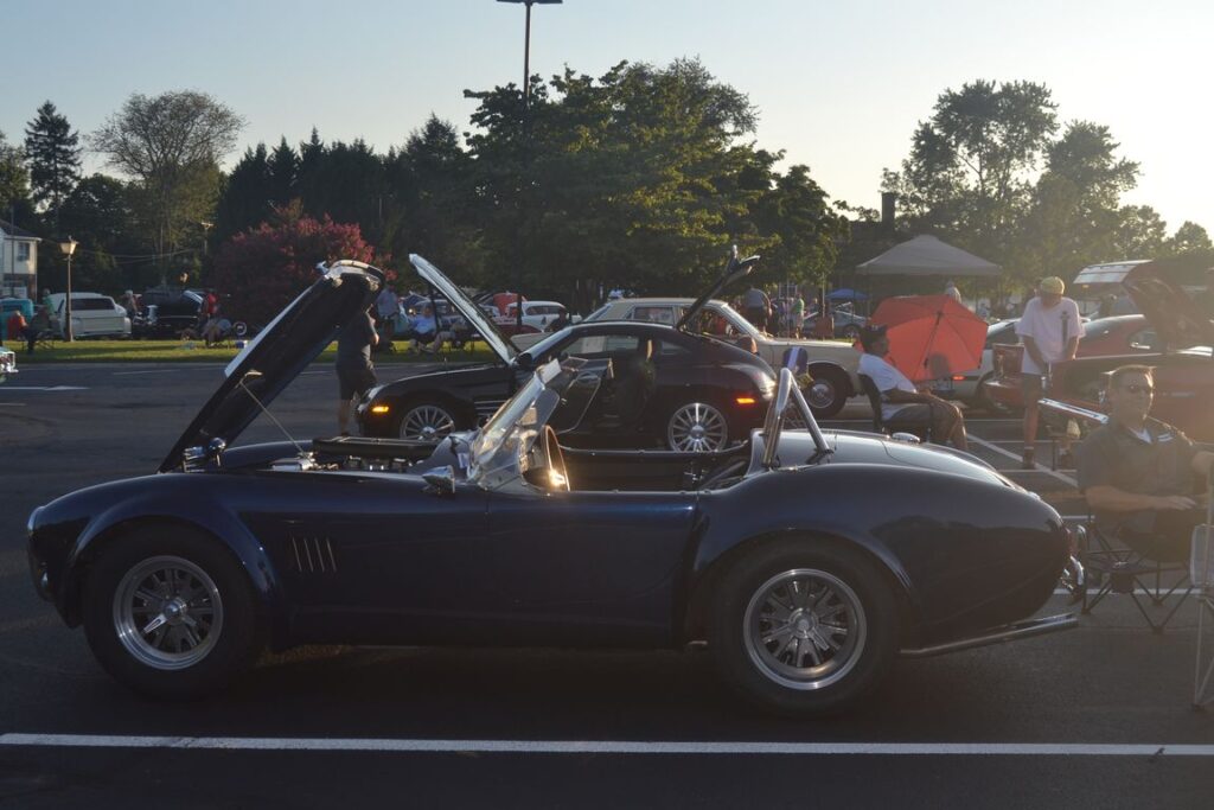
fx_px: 1315
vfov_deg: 34.2
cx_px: 607
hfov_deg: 49.5
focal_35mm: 39
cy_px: 405
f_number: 6.3
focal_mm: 26
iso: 100
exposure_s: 1/200
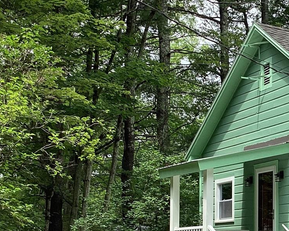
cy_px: 215
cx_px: 319
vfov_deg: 18.1
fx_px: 710
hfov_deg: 21.8
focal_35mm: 83
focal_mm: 3.3
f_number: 2.4
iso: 25
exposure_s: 1/536
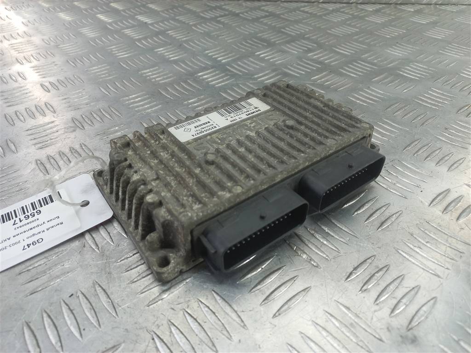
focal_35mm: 25
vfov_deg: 54.9
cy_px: 176
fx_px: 340
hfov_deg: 69.4
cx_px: 236
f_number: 1.8
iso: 64
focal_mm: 4.6
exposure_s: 1/50
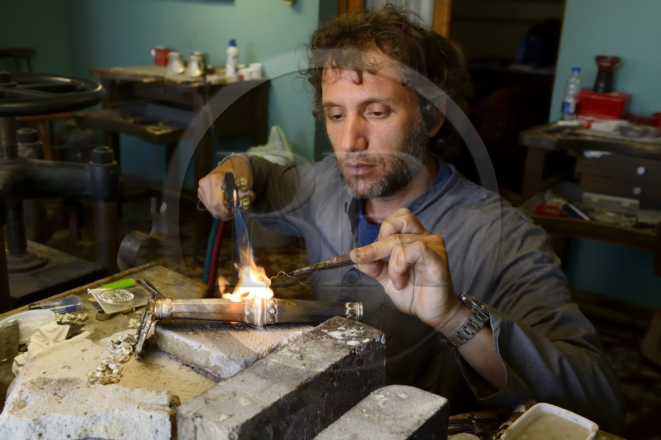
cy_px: 220
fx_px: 734
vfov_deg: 33.3
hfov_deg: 48.5
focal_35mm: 40
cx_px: 330
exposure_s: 1/160
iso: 1600
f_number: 6.3
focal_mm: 40
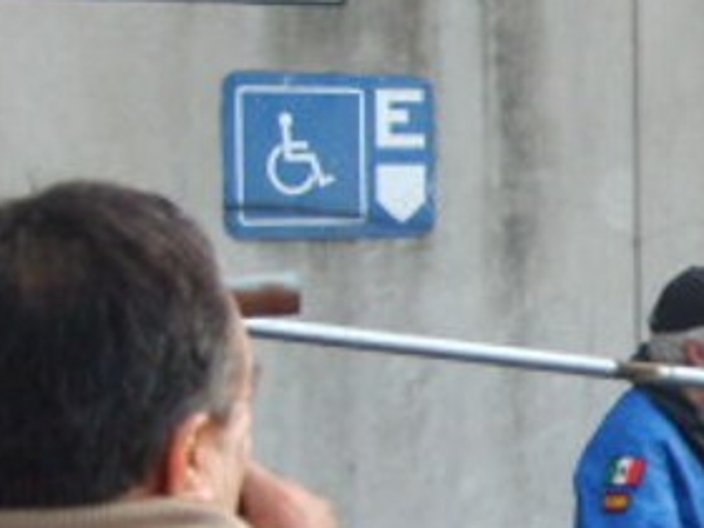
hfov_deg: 14.3
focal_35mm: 128
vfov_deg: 11.5
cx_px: 1089
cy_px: 420
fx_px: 2603
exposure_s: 1/125
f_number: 2.8
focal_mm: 5.8
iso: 50
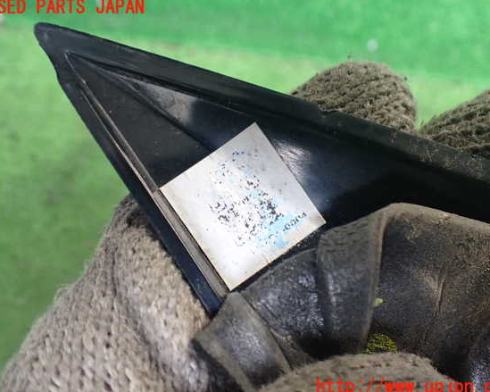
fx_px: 464
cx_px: 250
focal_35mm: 32
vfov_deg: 45.8
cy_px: 197
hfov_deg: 55.7
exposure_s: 1/60
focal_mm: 5.4
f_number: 2.3
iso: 800
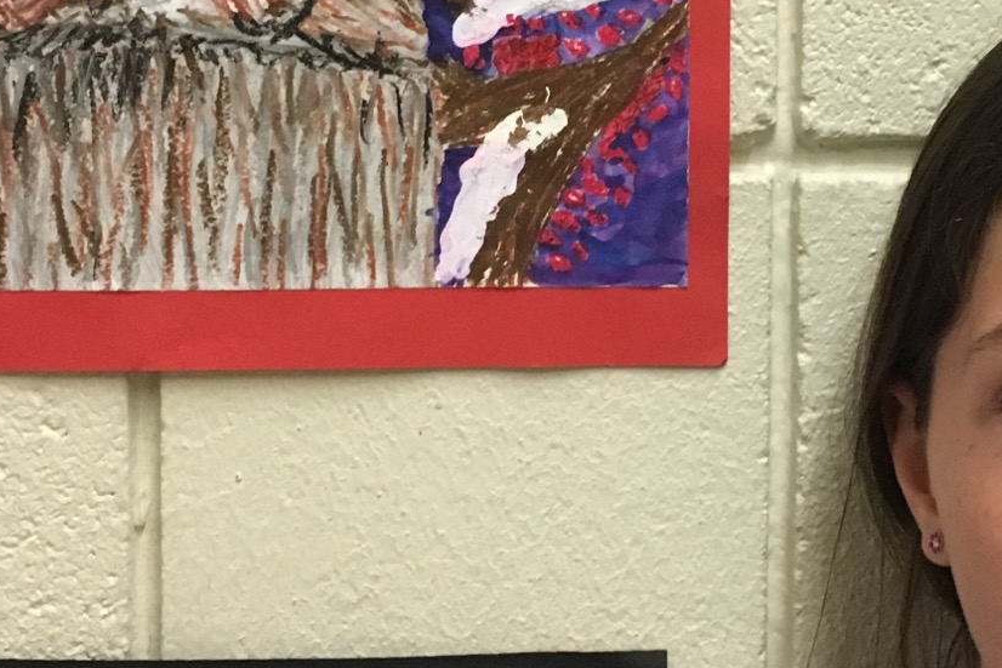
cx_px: 691
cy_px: 182
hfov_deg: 27.5
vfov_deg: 18.6
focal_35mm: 73
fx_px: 2032
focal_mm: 4.15
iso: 200
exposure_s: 1/30
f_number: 2.2
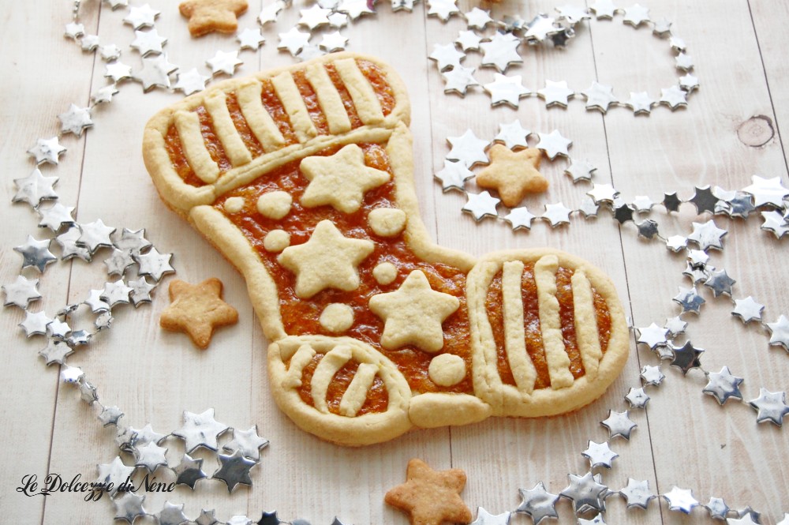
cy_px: 262
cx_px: 394
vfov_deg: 23.7
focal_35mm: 57
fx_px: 1248
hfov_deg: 35.1
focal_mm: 38
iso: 800
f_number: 5
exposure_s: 1/60
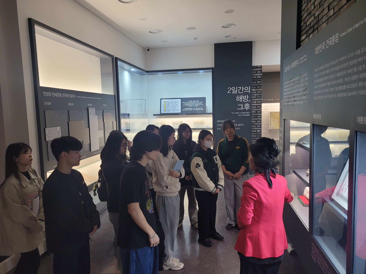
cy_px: 137
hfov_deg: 67.3
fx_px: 275
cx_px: 183
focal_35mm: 26
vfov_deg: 53.1
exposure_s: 1/60
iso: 250
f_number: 1.8
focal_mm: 5.4
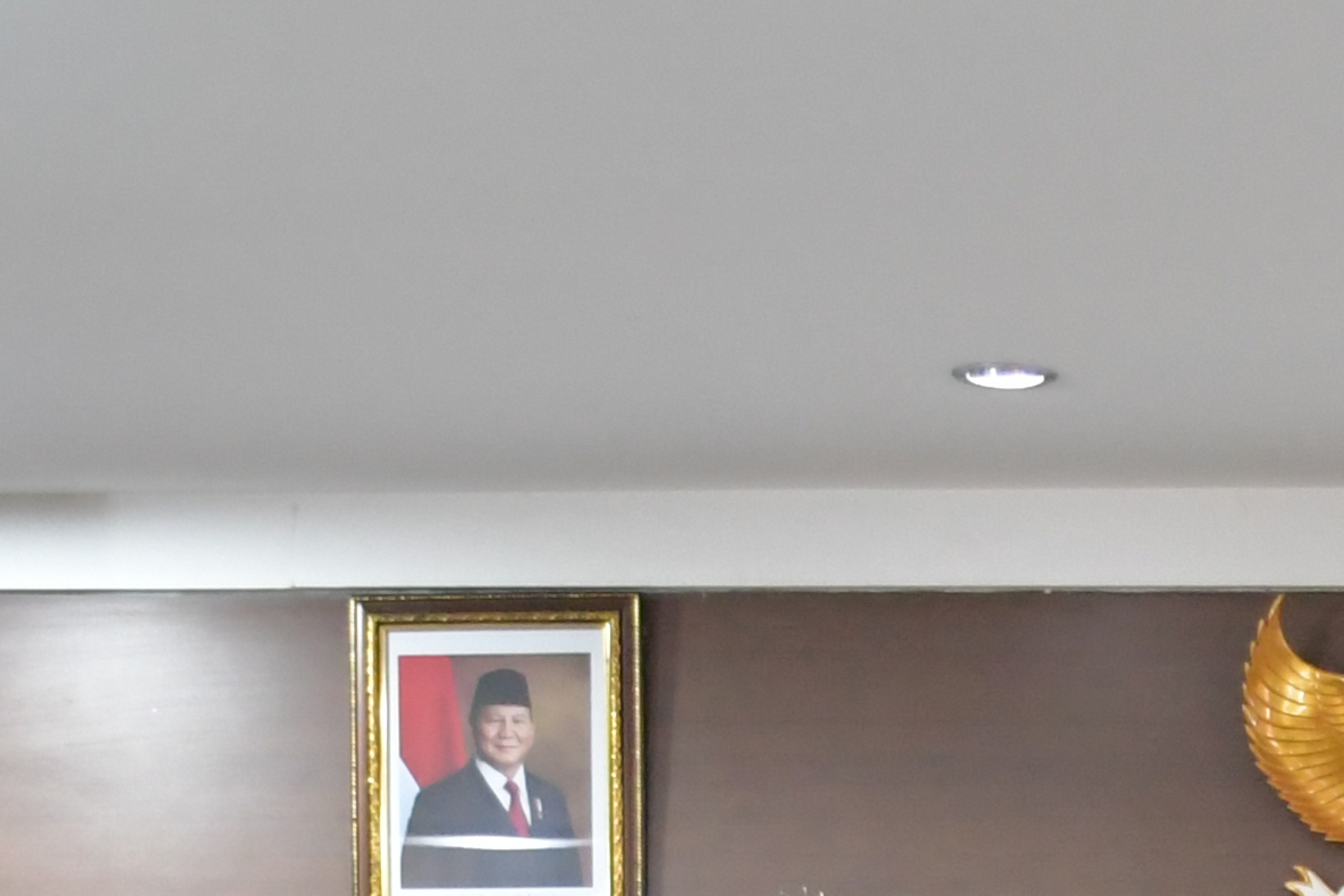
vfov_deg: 8.4
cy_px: 1776
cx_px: 1745
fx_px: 5786
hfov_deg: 12.8
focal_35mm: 155
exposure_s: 1/80
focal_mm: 22
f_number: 3.5
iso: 3200
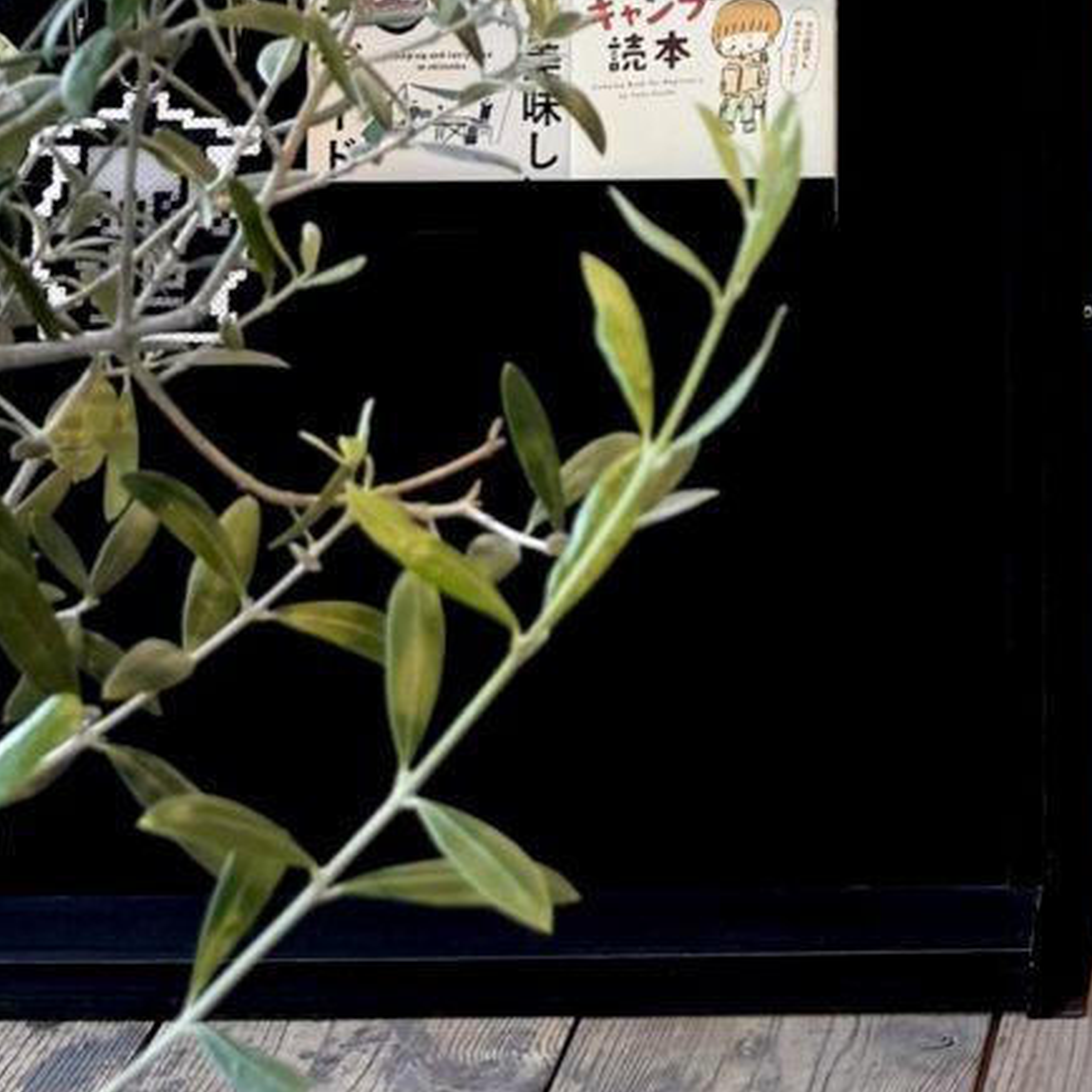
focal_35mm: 125
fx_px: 4461
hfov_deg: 13.5
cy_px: -1701
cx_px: 1404
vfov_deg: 11.2
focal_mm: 6.76
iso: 50
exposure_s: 1/135
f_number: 1.78
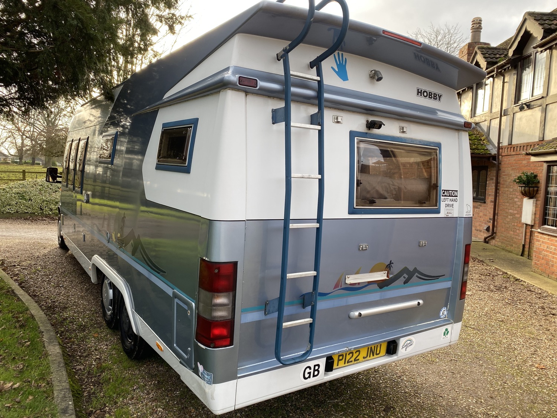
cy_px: 209
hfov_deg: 67.3
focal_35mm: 26
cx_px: 278
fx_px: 418
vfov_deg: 53.1
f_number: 1.8
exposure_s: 1/179
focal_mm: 4.25
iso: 32
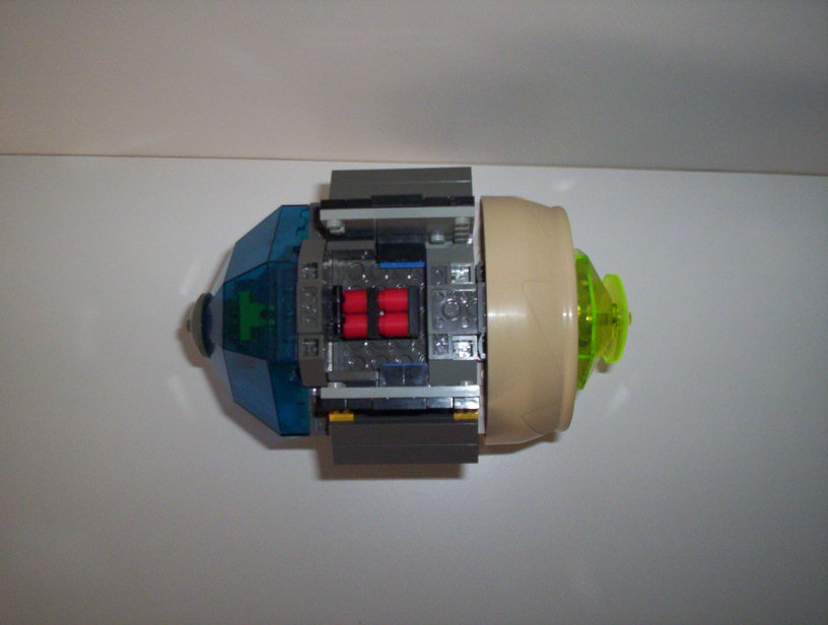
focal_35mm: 38
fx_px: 911
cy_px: 312
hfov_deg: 48.9
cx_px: 414
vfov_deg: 37.9
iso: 140
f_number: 4.5
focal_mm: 4.99
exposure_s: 1/60
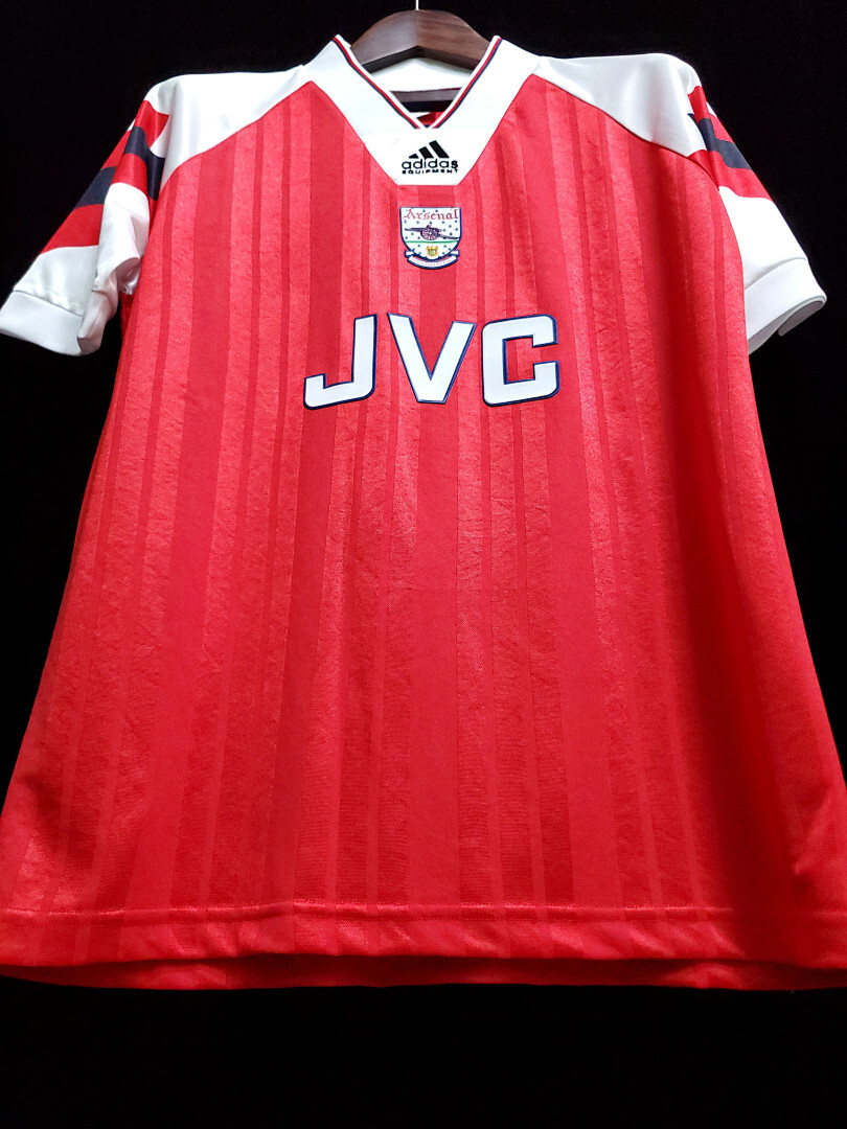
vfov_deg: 67.3
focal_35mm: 26
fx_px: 848
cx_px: 424
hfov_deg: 53.1
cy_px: 564
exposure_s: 1/30
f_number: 1.5
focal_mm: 4.3
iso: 500
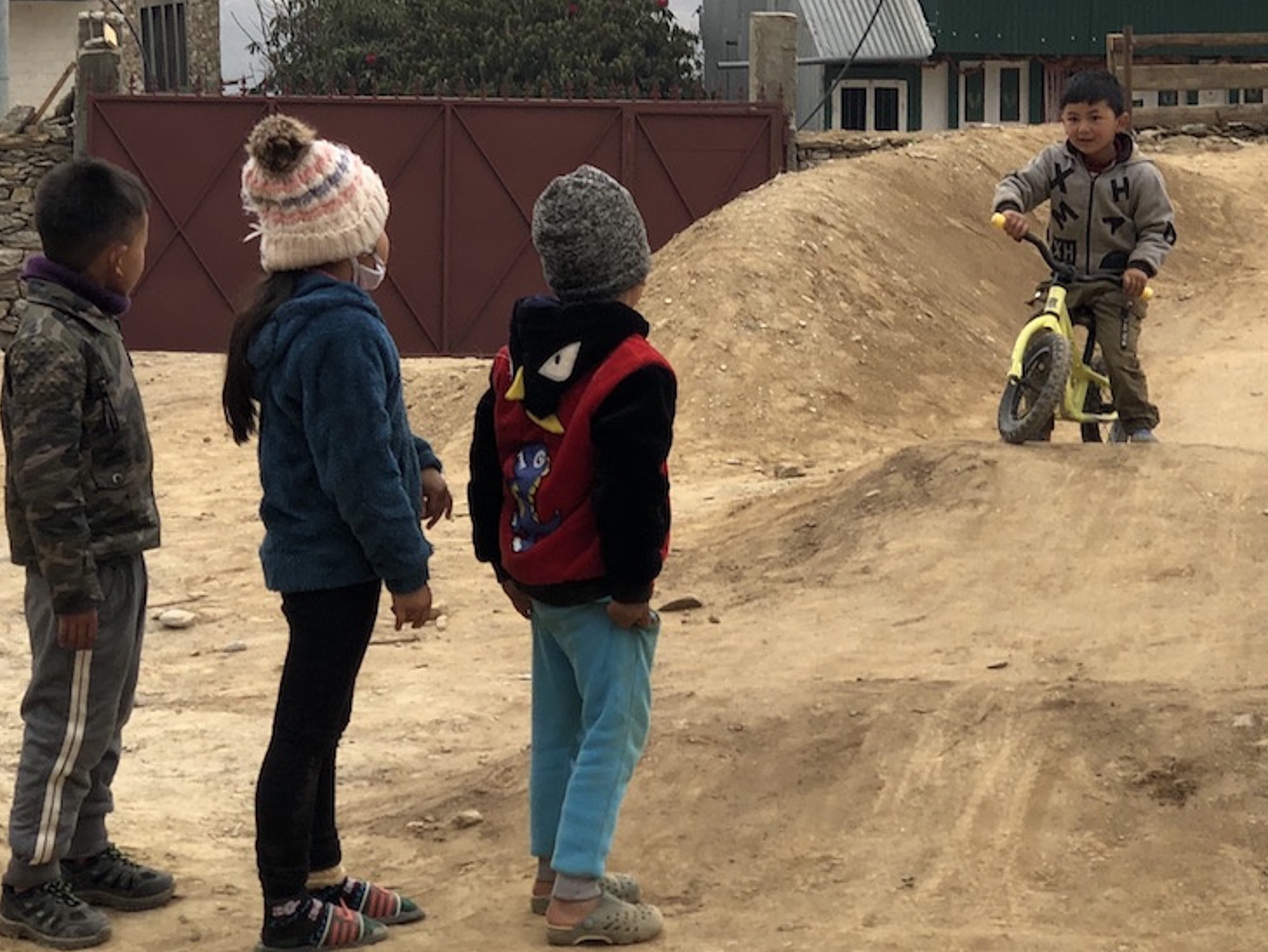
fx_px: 3920
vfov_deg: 13.8
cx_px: 706
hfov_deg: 18.4
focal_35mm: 107
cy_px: 166
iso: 16
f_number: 2.4
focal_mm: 6
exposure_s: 1/178
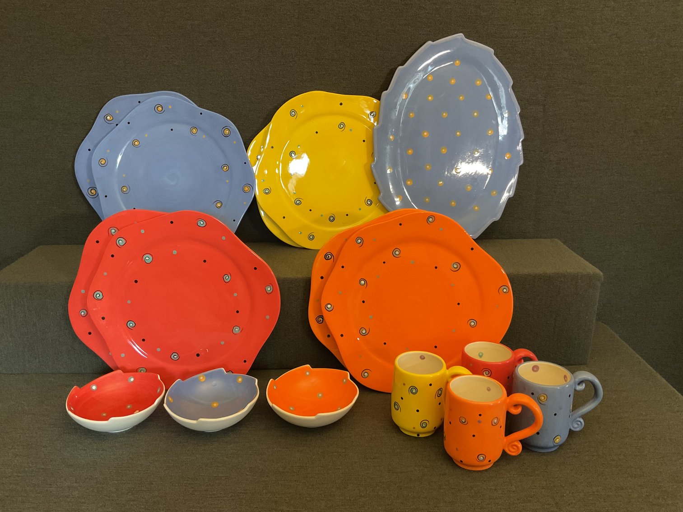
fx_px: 572
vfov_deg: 48.2
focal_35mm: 29
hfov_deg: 61.7
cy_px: 256
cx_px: 342
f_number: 1.8
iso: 200
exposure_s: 1/40
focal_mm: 3
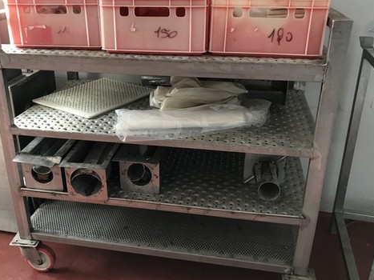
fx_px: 389
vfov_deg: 39.6
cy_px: 128
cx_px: 159
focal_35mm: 36
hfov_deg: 51.2
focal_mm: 3.99
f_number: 1.8
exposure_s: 1/20
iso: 40
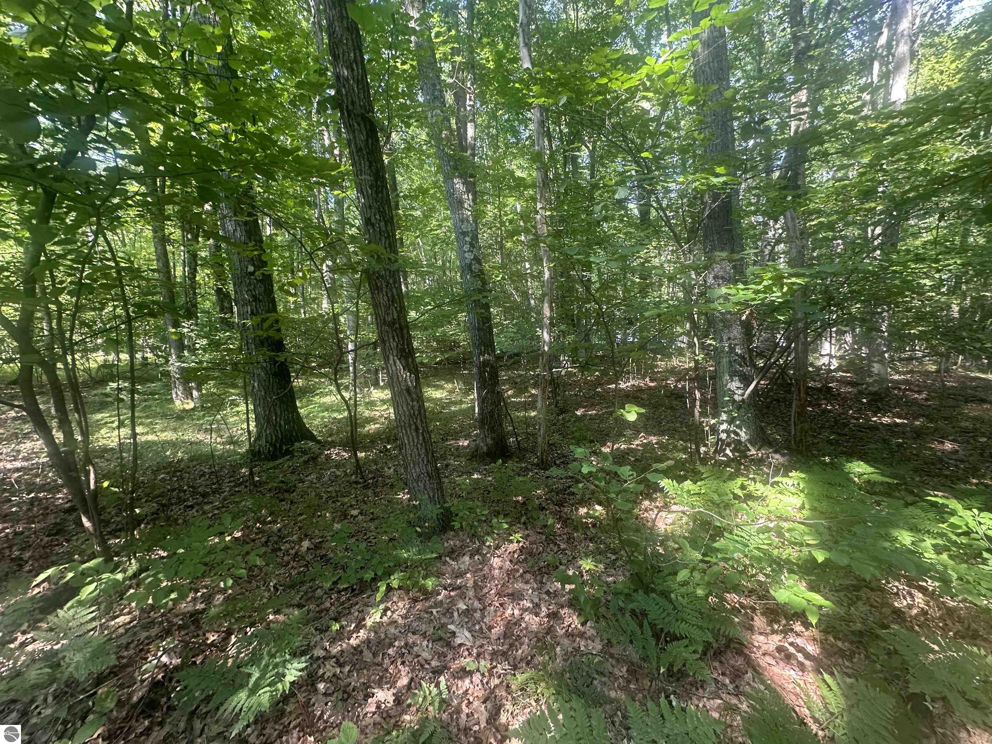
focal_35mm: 14
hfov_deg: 102.1
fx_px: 401
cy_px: 372
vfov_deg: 85.7
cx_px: 496
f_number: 2.2
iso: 125
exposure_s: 1/99
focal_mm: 2.22
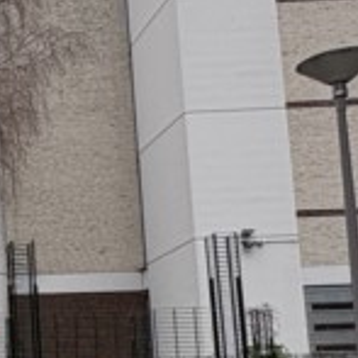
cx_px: -256
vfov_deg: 20.9
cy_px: 321
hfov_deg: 17.8
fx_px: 948
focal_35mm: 81
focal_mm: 2.22
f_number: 2.2
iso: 64
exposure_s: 1/226
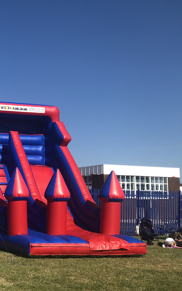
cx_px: -76
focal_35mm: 53
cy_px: 176
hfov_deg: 21.3
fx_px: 421
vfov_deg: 38.0
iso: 20
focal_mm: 3.99
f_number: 1.8
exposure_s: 1/1845
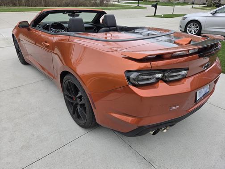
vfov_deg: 58.9
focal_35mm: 23
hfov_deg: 73.9
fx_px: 149
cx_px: 112
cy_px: 84
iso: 80
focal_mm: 5.4
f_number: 1.8
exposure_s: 1/769
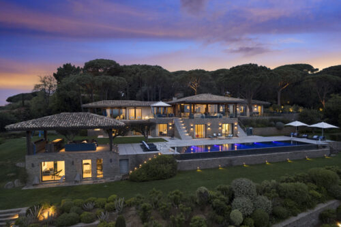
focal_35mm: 22
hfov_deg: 78.6
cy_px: 114
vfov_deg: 57.2
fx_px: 208
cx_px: 170
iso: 260
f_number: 2.8
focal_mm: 8.38
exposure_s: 1/15
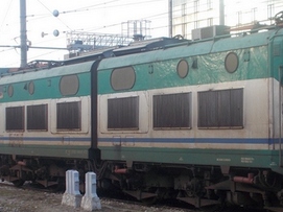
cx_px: 165
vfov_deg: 16.0
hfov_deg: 21.3
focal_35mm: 92
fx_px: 752
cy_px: 131
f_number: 3.9
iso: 80
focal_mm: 6.9
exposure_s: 1/100
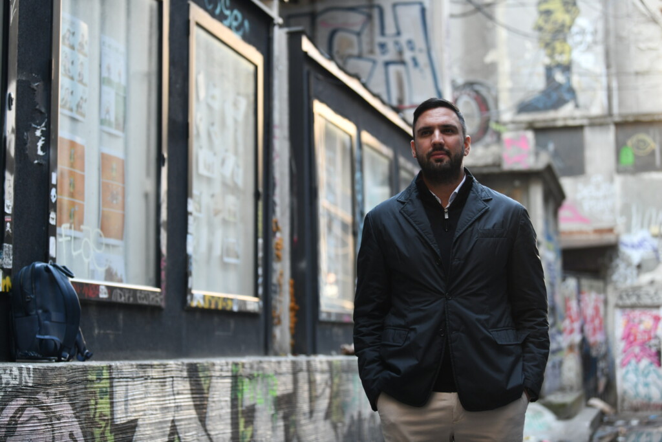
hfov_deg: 28.8
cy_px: 221
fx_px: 1287
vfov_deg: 19.5
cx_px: 331
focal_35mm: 70
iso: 400
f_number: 2.8
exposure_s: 1/200
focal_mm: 70
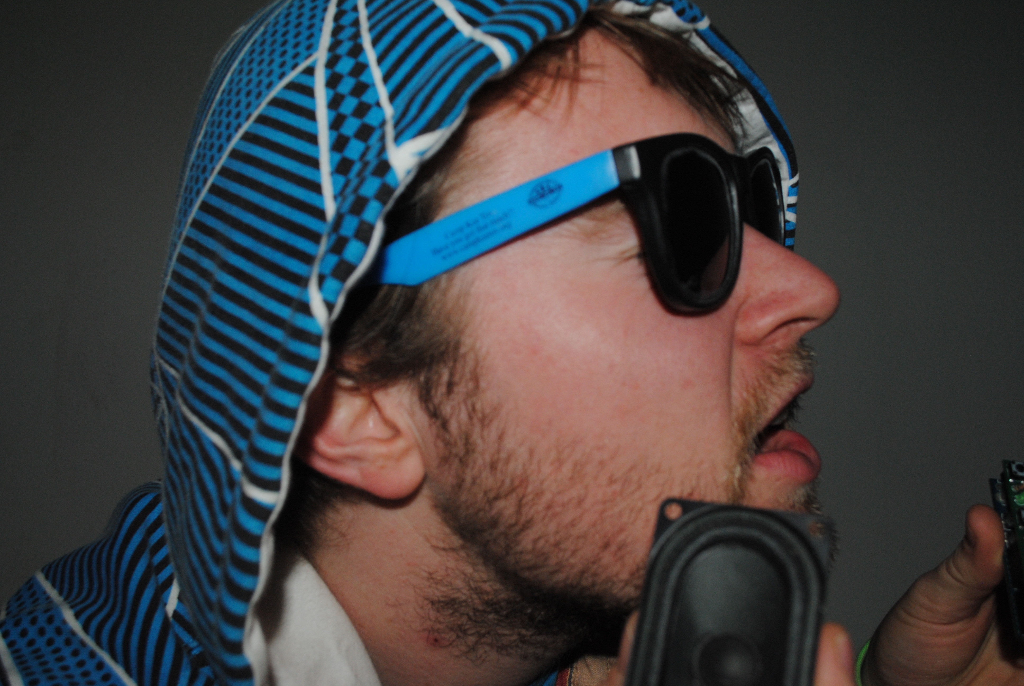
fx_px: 940
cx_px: 512
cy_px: 343
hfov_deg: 57.2
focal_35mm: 33
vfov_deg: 40.1
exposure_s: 1/60
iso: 400
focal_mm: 22
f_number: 7.1
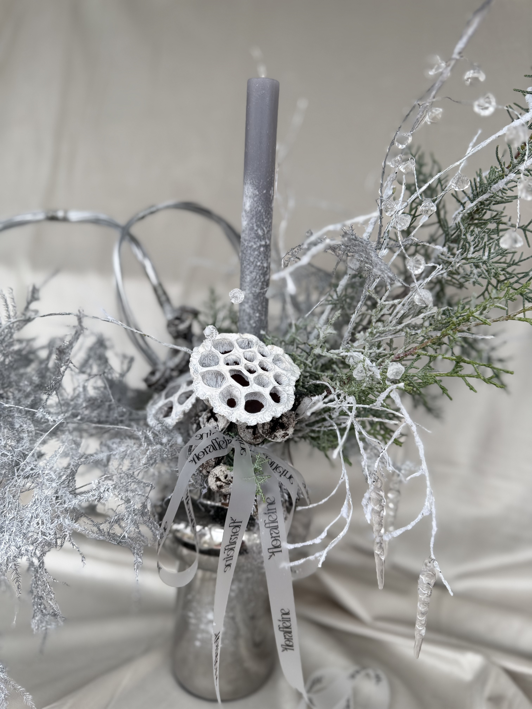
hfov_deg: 56.8
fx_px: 492
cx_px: 266
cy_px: 354
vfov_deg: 71.6
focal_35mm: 24
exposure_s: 1/370
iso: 80
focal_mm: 6.76
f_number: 1.78
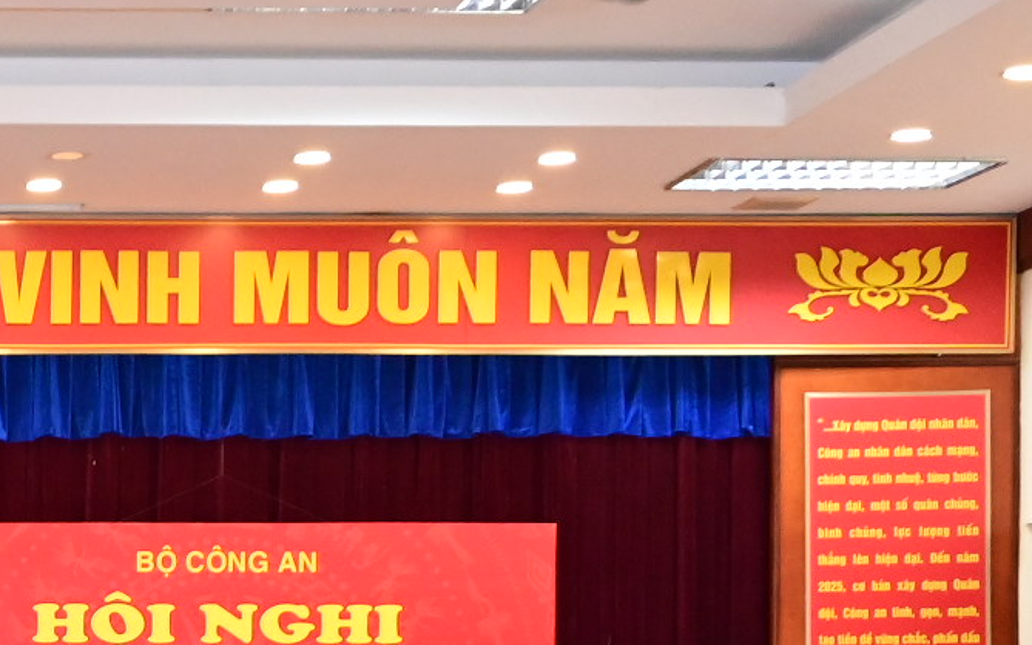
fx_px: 3290
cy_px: 907
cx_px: -446
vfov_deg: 10.9
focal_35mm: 117
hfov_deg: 16.5
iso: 3200
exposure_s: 1/200
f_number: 4
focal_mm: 26
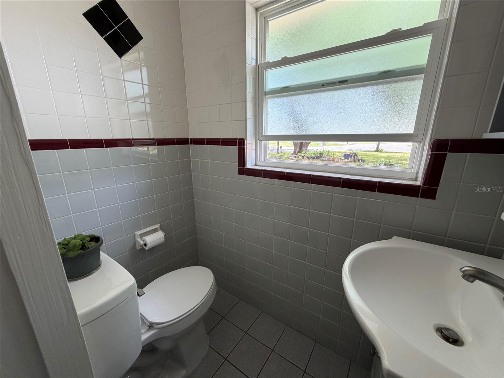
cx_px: 252
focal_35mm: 14
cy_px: 189
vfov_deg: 85.7
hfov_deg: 102.1
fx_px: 204
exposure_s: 1/121
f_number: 2.2
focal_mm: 2.22
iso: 125
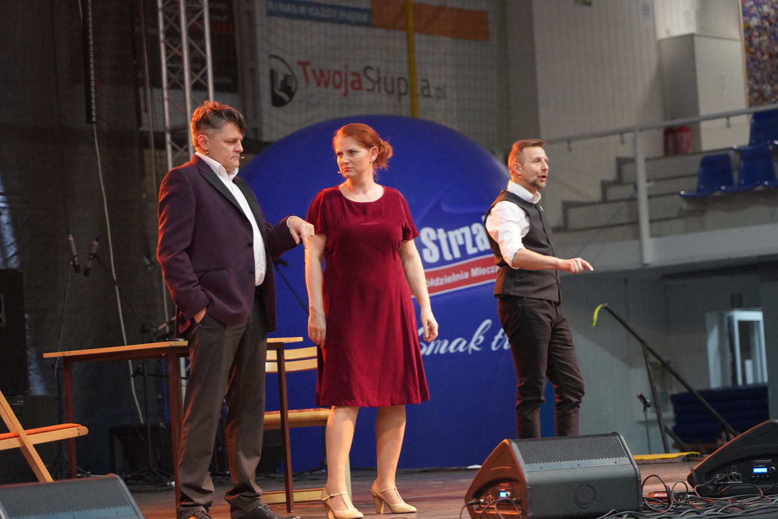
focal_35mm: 105
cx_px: 389
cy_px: 260
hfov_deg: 19.5
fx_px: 2269
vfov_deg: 13.0
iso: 6400
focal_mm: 105
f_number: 4
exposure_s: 1/160
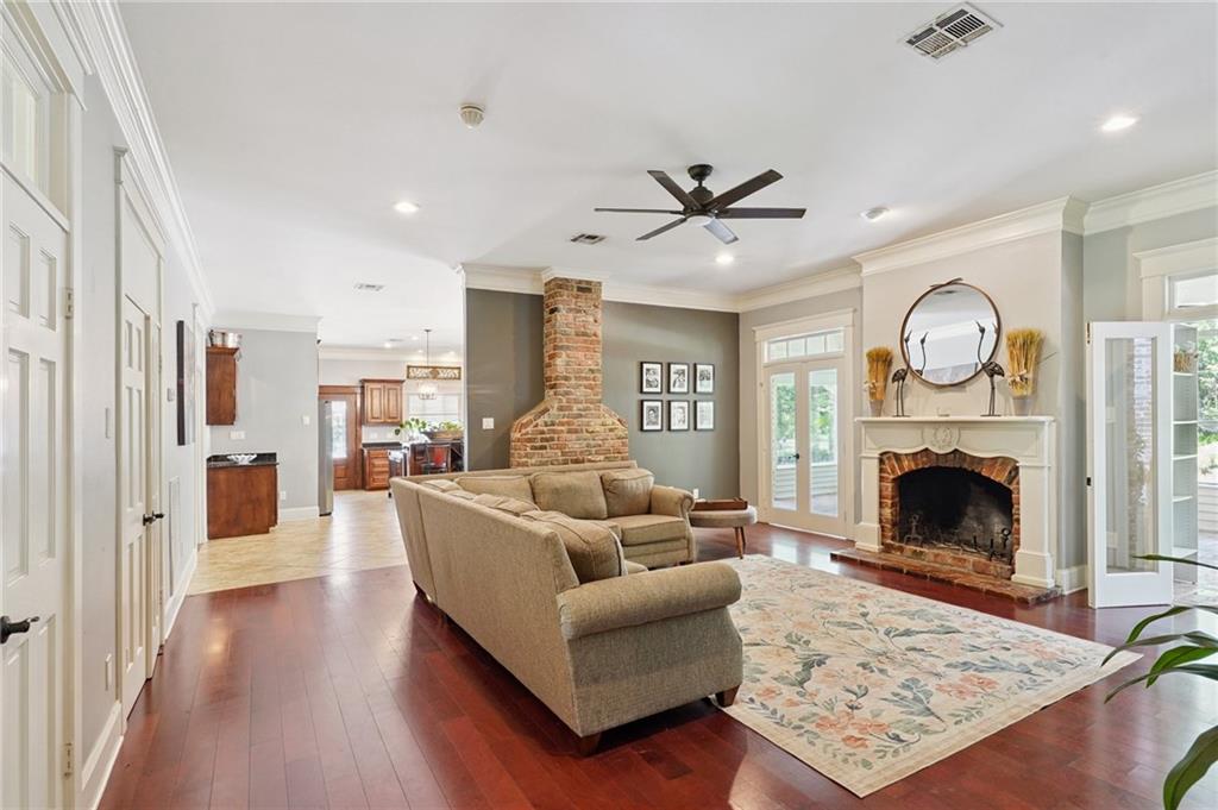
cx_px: 609
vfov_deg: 70.3
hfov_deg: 93.3
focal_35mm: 17
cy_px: 405
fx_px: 575
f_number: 11
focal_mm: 17
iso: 800
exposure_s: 1/4
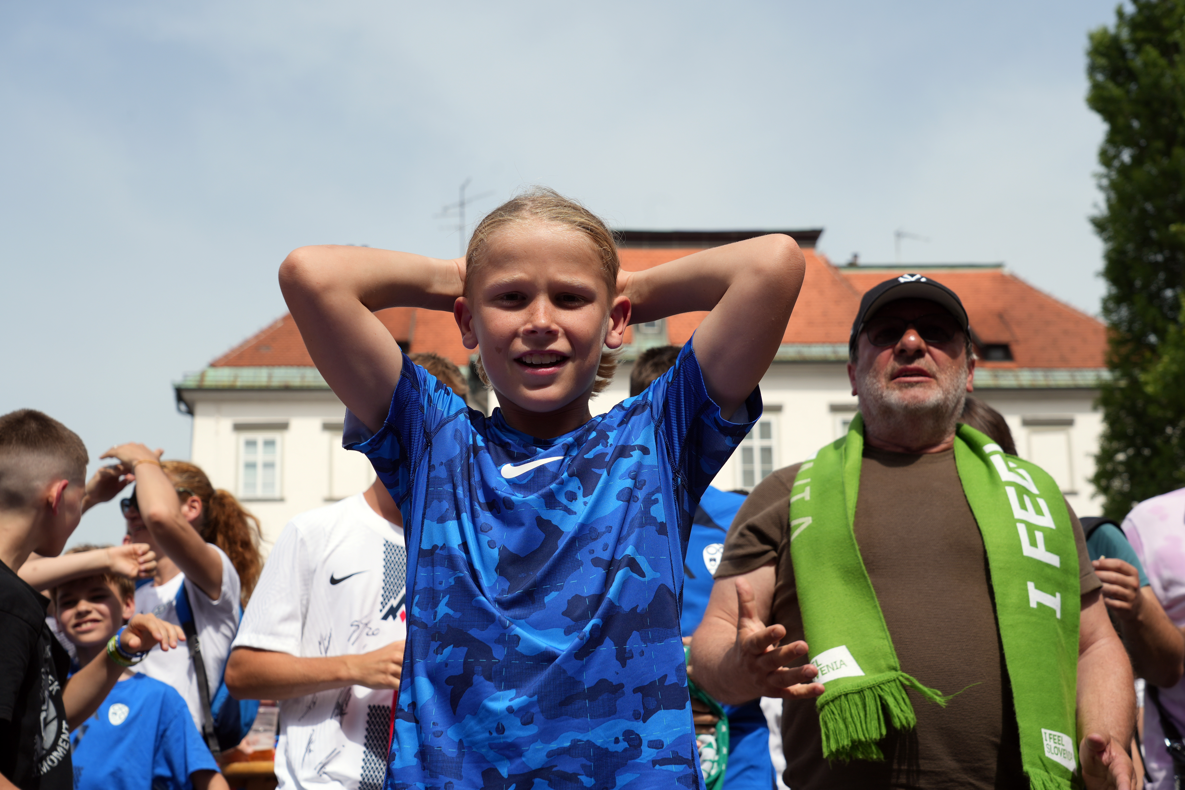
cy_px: 395
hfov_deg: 36.2
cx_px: 592
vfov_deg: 24.6
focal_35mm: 55
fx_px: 1810
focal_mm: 55
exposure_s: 1/500
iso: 100
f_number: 7.1
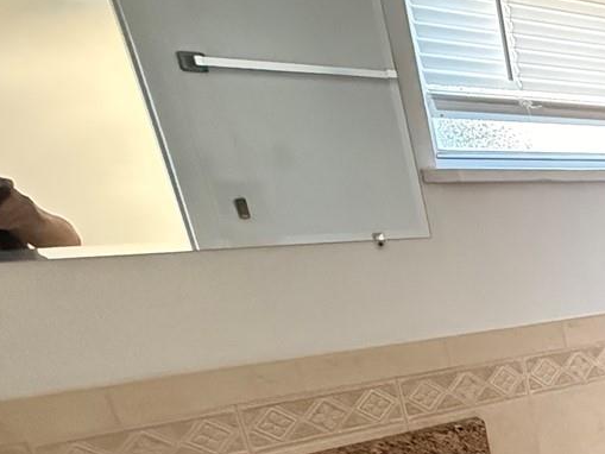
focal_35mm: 44
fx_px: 769
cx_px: 865
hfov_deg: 29.7
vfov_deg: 30.0
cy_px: 480
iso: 1250
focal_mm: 2.22
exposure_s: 1/60
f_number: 2.2
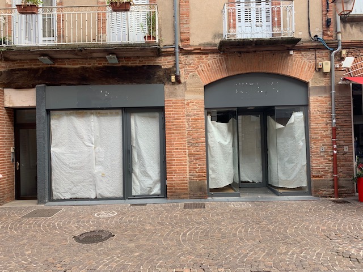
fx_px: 273
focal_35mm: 26
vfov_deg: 53.1
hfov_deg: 67.3
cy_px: 136
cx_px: 182
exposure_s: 1/217
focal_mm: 4.25
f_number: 1.8
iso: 25
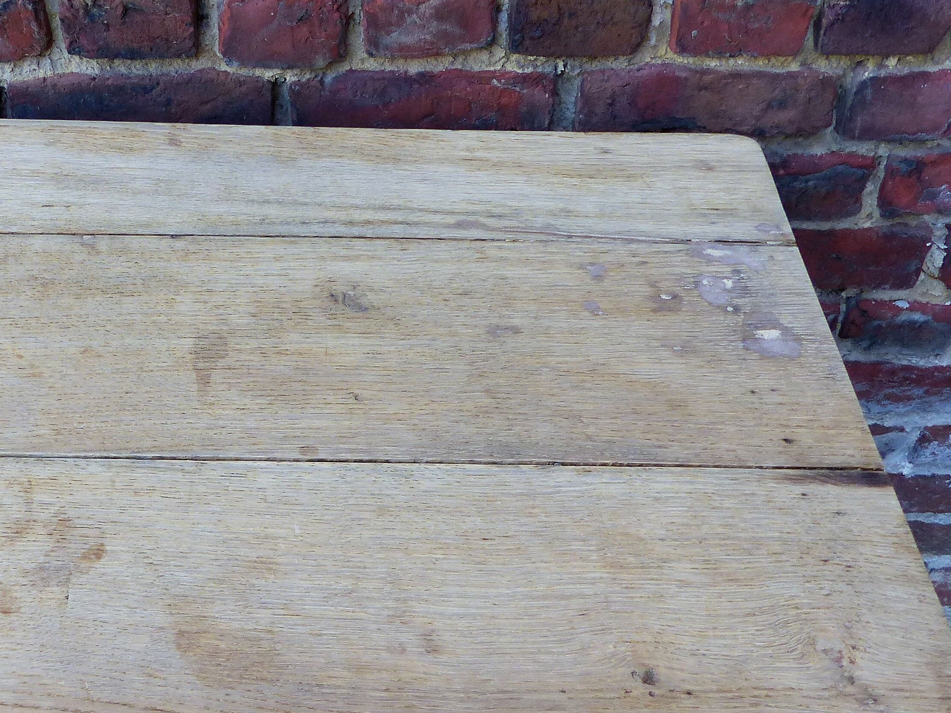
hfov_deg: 39.6
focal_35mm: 47
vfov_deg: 30.7
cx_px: 267
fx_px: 1291
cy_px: 466
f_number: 2.8
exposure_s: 1/100
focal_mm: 4.5
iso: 100
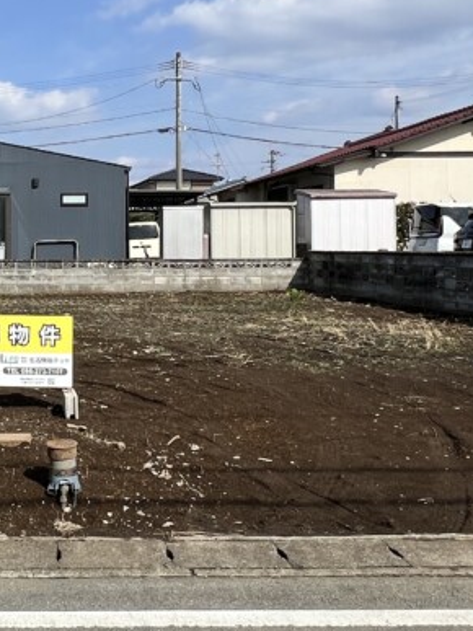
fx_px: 784
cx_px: -2
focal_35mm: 43
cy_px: 223
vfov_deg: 43.4
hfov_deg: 31.1
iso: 32
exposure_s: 1/2053
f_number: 1.8
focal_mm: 1.57
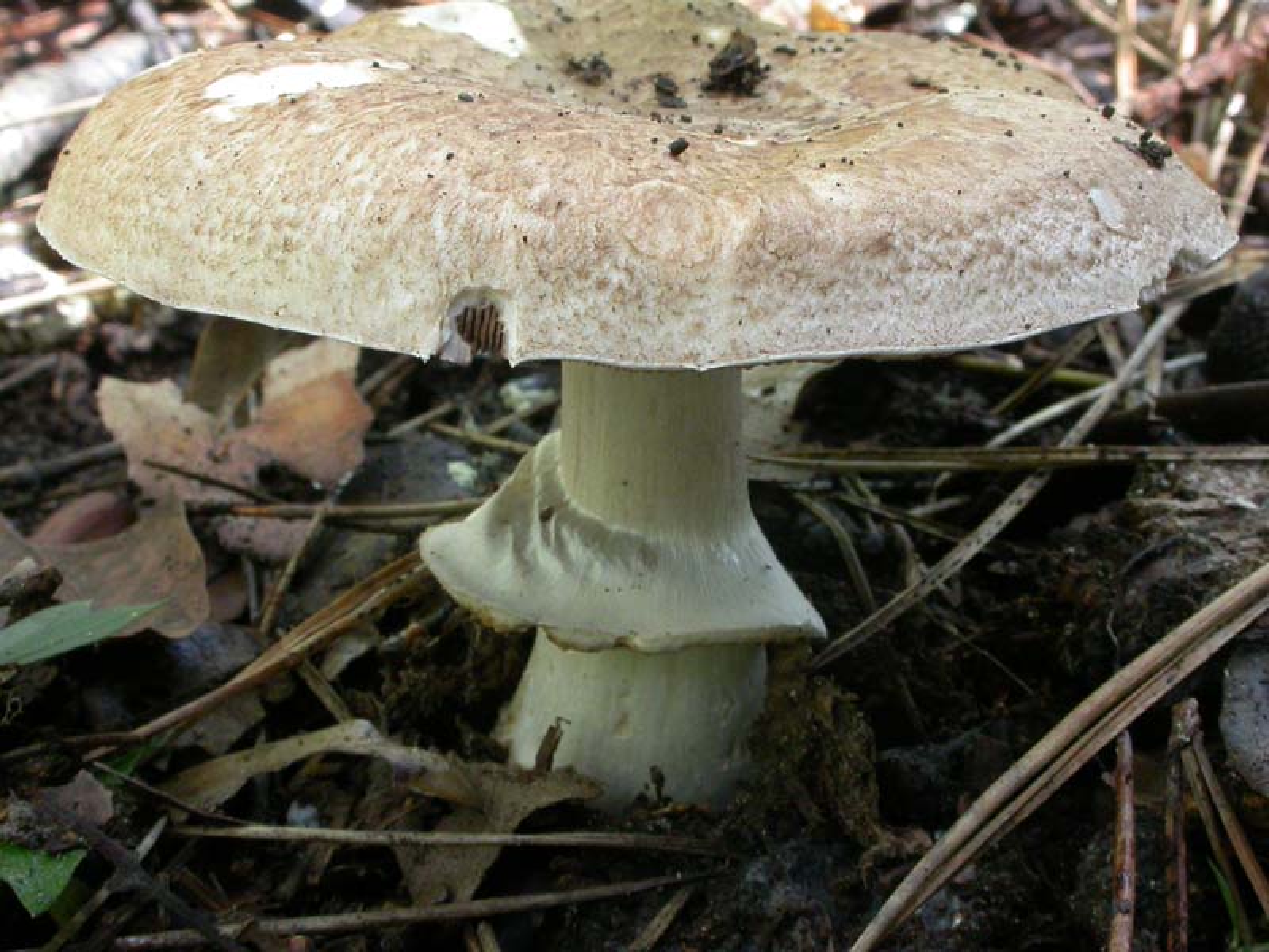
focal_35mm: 96
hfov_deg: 20.4
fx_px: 3519
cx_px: 634
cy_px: 476
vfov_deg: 15.4
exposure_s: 1/2
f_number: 9.9
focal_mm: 20
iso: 200
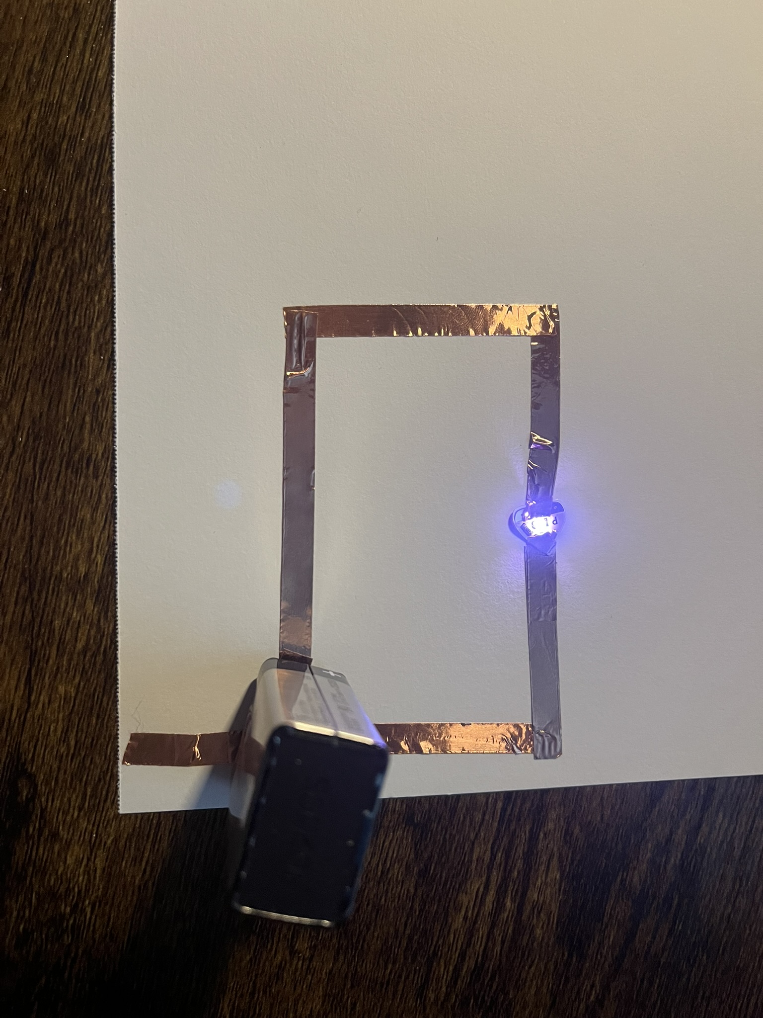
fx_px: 764
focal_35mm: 26
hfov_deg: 53.1
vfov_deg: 67.3
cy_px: 509
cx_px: 382
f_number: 1.6
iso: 400
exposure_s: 1/60
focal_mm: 5.1
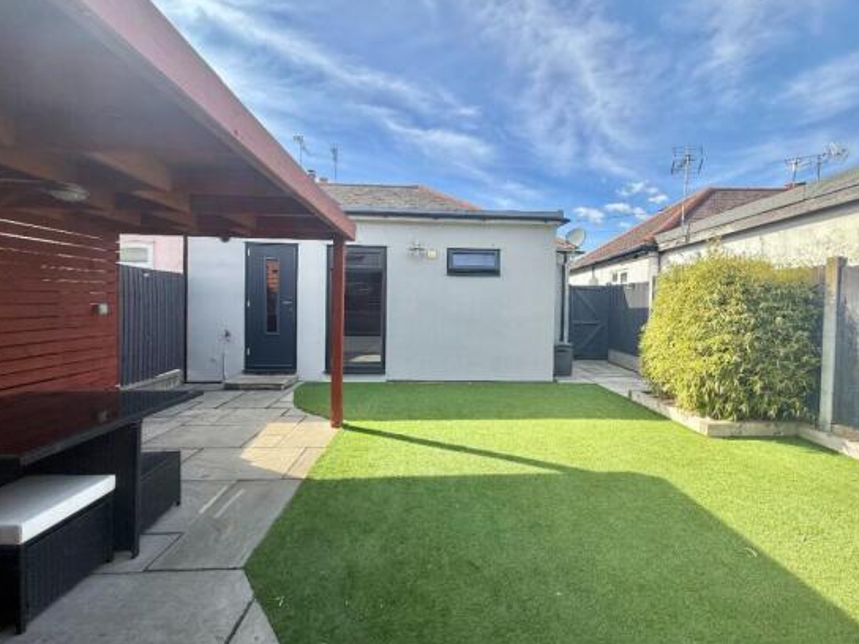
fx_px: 372
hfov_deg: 98.1
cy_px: 310
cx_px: 449
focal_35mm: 15
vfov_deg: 81.7
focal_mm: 2.22
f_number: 2.2
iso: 50
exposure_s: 1/799
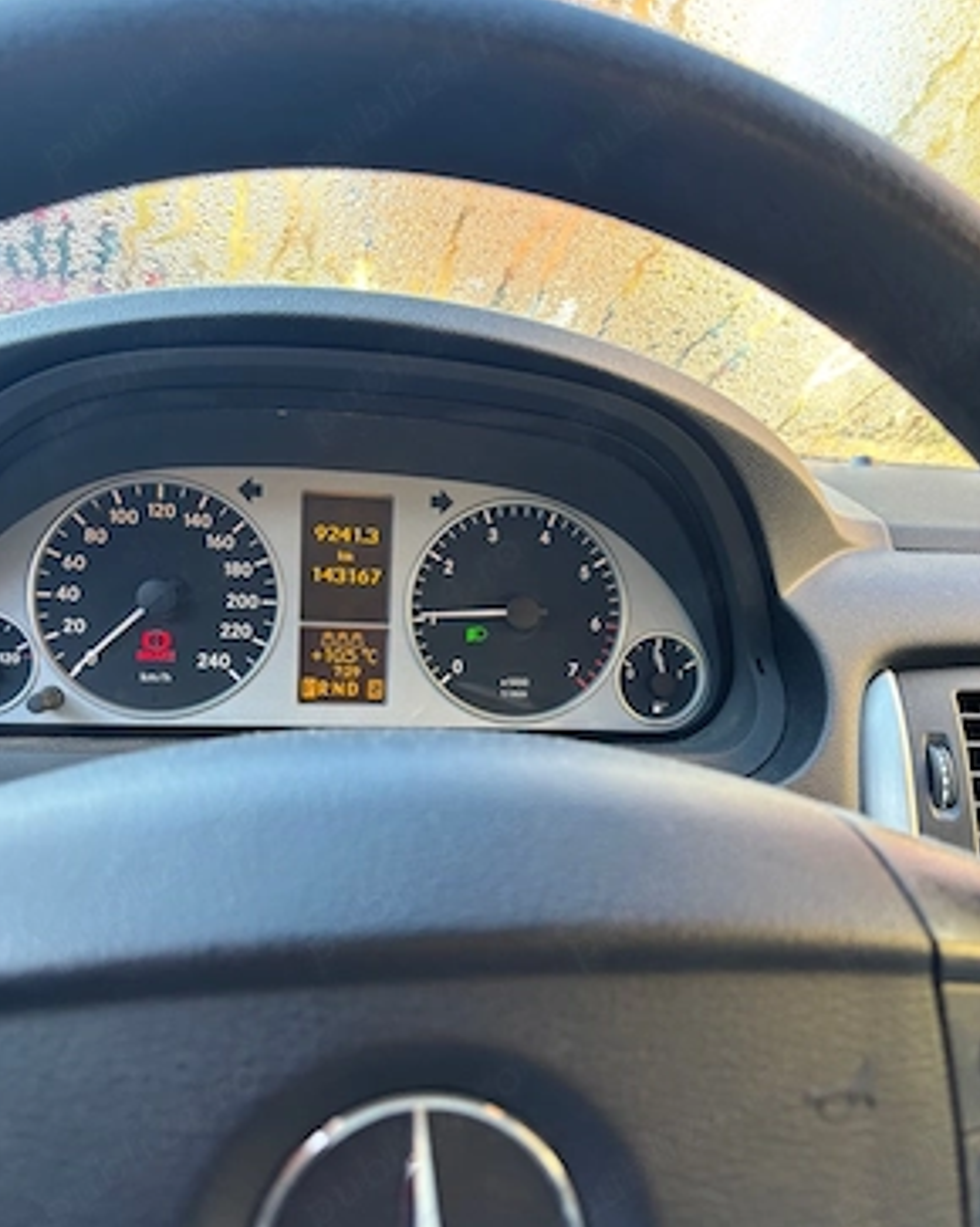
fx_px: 1016
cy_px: 659
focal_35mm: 28
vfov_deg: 62.2
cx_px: 480
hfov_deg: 51.5
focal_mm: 5.96
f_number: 1.6
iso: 125
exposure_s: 1/93
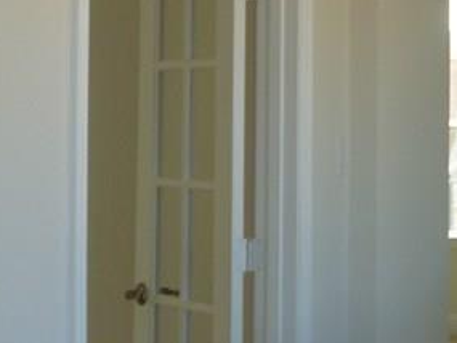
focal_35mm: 115
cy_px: 46
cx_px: 733
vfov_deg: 12.8
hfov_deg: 15.5
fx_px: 1519
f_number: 3.3
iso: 125
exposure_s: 1/60
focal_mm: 5.7
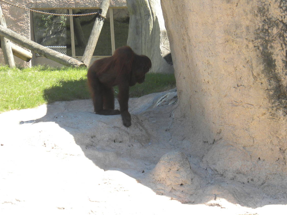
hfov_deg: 14.1
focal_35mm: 140
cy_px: 98
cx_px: 111
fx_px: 1161
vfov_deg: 10.6
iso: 90
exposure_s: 1/186
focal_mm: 17.7
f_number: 5.1
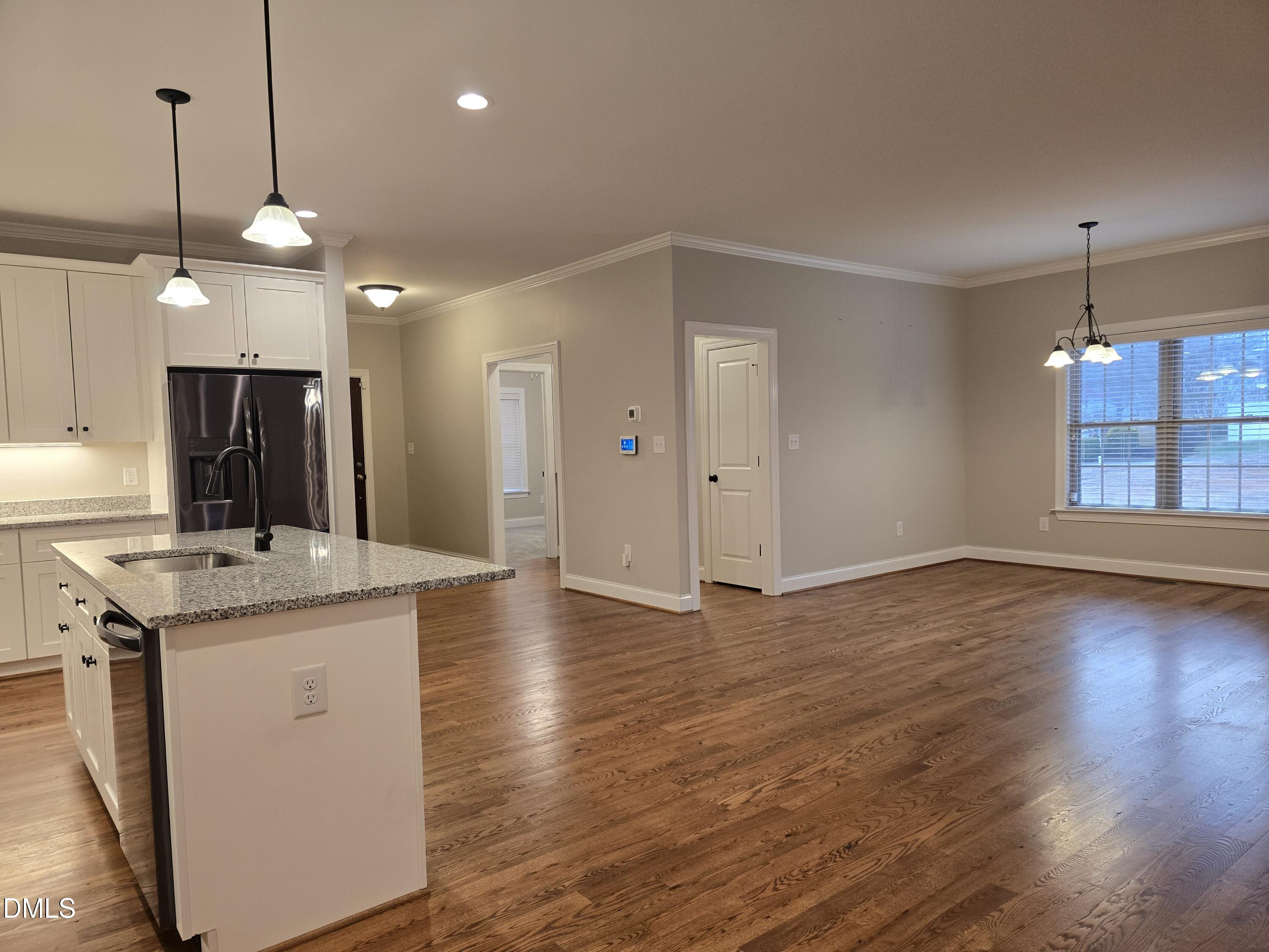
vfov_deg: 58.9
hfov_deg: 73.9
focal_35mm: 23
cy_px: 476
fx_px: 843
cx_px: 634
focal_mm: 6.3
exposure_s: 1/120
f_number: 1.7
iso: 200
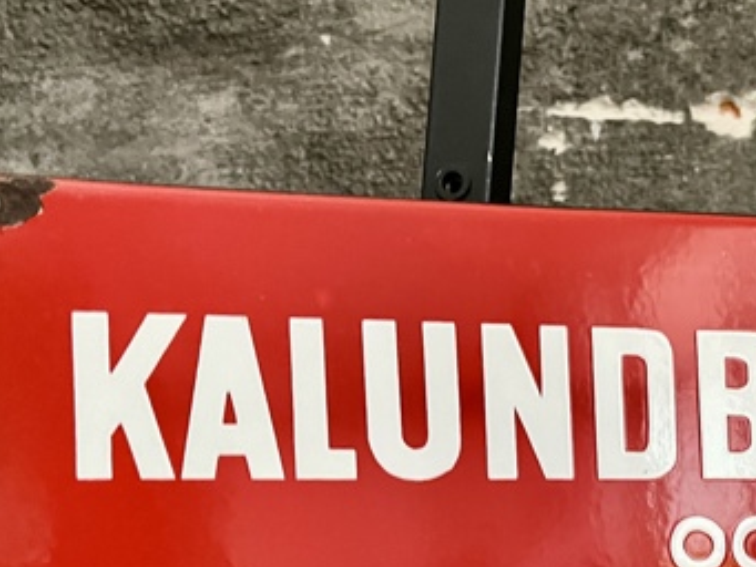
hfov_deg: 30.7
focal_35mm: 61
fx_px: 1333
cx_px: 627
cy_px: 571
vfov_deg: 23.0
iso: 500
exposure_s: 1/42
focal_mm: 5.1
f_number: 1.6
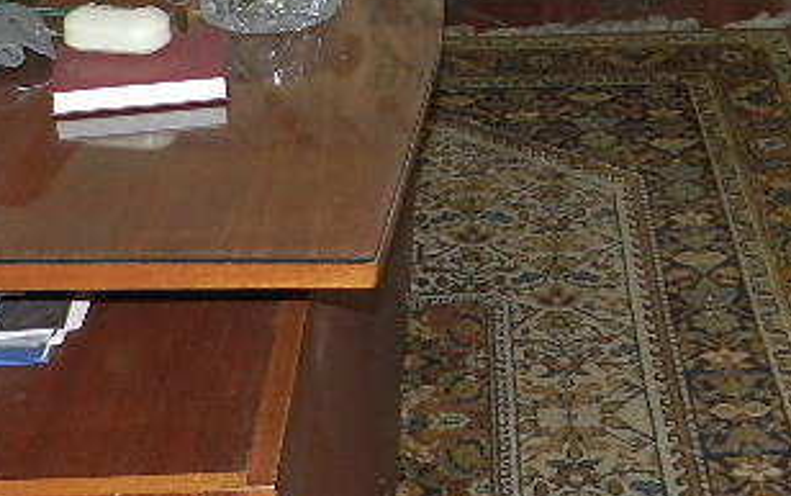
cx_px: 519
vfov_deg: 15.5
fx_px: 1747
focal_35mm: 81
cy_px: -103
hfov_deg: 25.4
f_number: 3.4
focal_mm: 4
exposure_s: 1/30
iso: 200
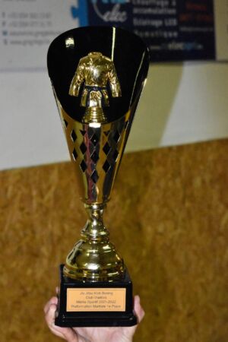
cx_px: 114
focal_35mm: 82
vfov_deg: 24.6
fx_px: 784
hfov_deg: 16.6
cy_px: 171
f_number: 5.6
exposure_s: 1/200
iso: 8000
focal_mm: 55
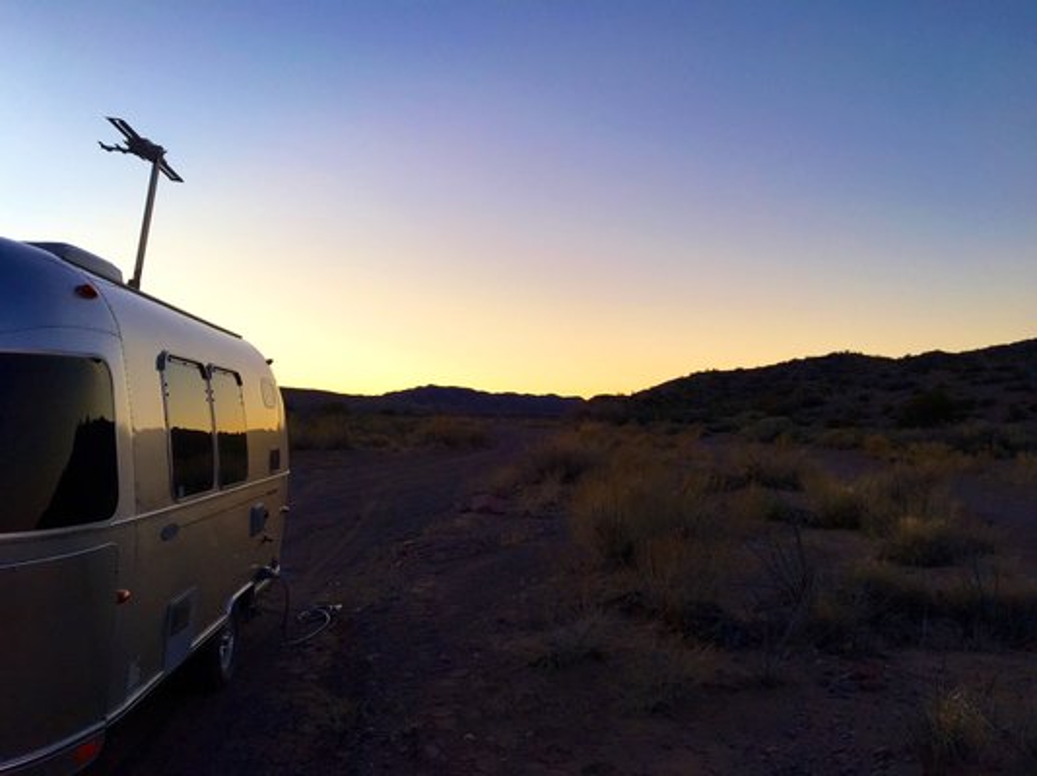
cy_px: 388
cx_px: 518
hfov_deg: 61.7
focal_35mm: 29
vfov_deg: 48.2
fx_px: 868
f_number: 2.2
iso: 32
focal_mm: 4.15
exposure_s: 1/120
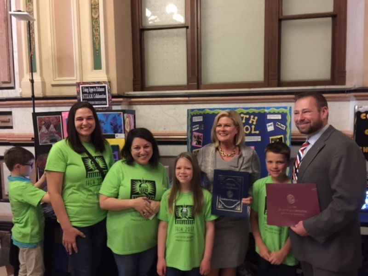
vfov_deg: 48.2
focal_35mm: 29
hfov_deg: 61.7
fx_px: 308
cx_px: 184
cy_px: 138
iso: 160
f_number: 2.2
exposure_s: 1/4
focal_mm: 4.15
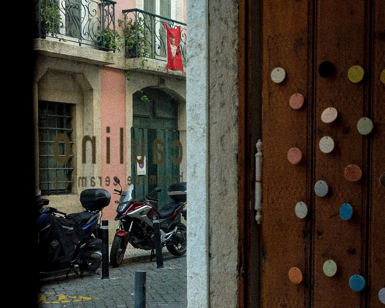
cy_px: 197
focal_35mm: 58
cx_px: 192
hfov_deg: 32.5
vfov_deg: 26.1
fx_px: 661
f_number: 2.8
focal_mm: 27
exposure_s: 1/150
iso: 200
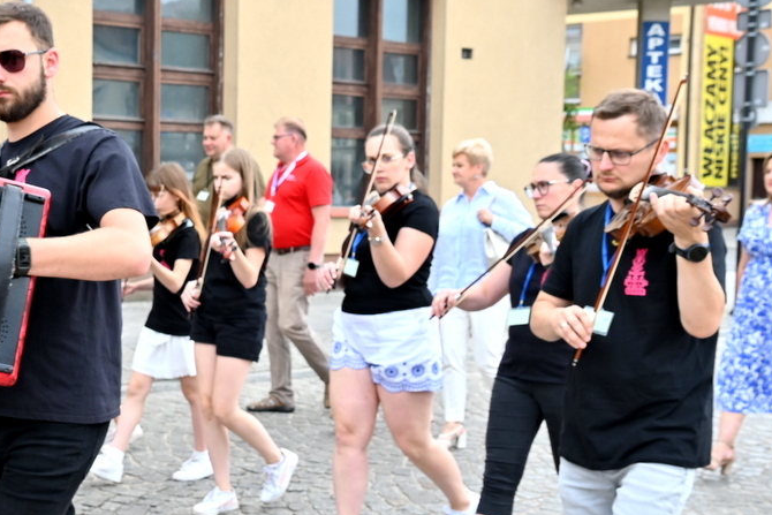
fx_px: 941
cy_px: 335
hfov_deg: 44.1
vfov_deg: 30.4
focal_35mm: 44
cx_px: 501
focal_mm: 24.5
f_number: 5.6
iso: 200
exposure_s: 1/250
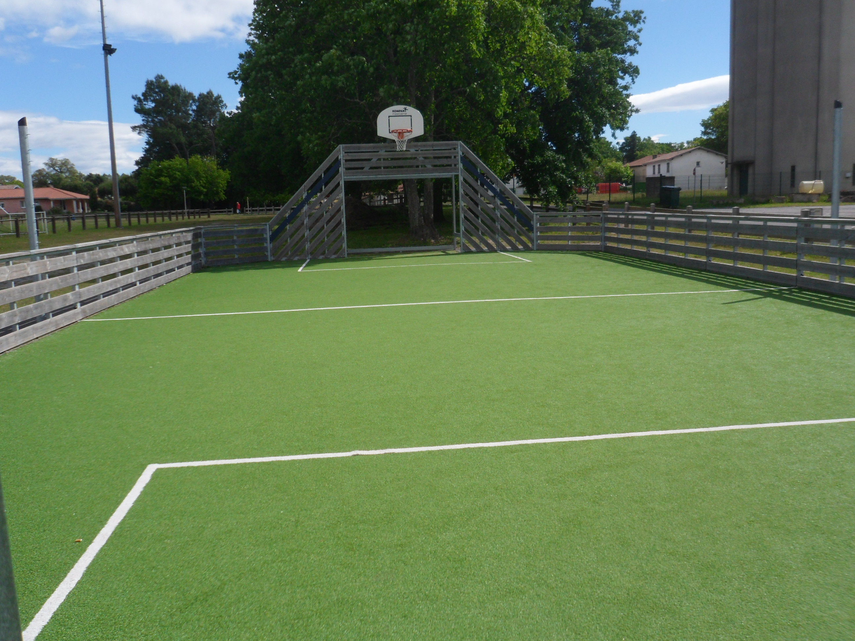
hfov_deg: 60.0
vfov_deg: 46.8
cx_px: 428
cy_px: 320
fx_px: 741
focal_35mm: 30
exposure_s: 1/1000
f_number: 3.5
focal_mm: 5.7
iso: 80
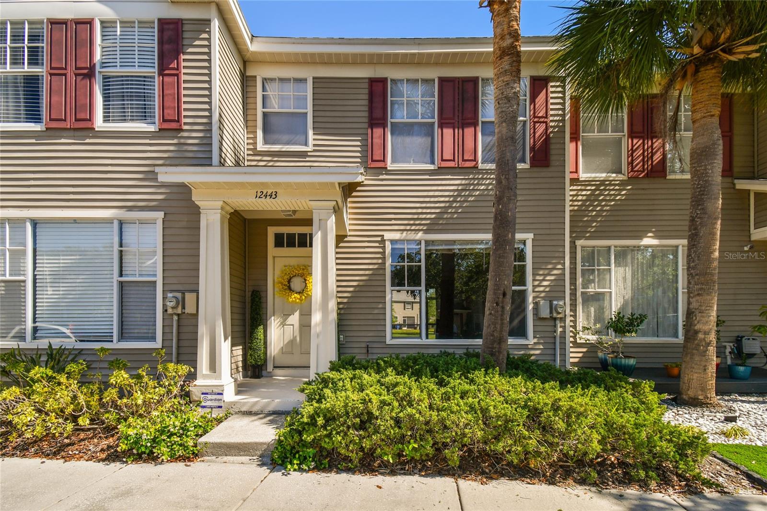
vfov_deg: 77.3
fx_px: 319
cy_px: 256
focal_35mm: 15
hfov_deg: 100.4
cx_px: 384
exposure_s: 1/200
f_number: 7.1
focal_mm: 10
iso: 100
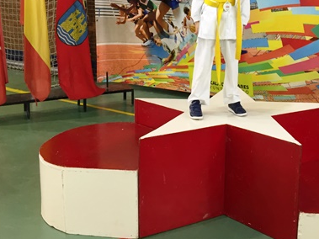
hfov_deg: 38.3
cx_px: 223
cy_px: 41
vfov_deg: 28.9
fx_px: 451
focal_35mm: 49
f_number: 2.2
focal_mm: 4.15
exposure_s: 1/33
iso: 80
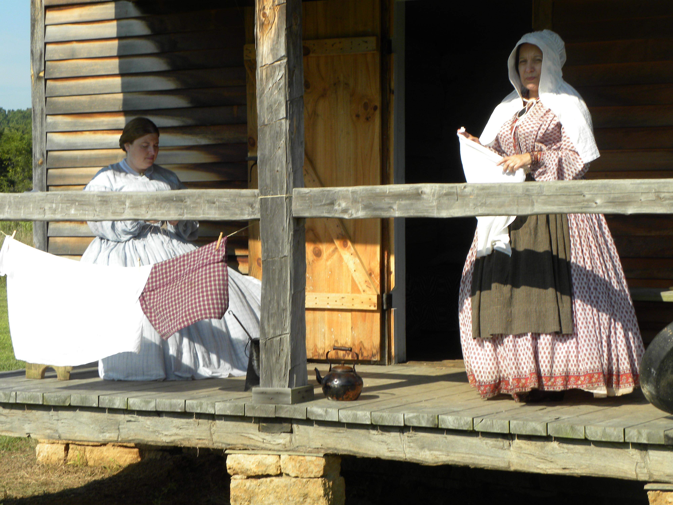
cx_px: 336
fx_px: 1847
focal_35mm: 95
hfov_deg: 20.7
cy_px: 252
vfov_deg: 15.6
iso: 64
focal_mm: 16.9
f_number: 5
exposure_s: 1/262
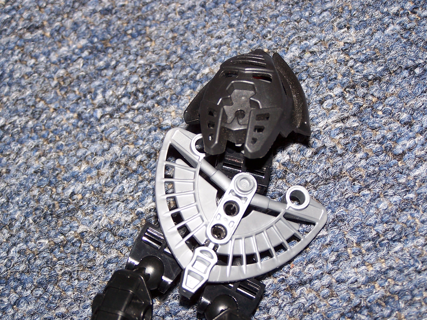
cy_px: 160
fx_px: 1160
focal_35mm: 94
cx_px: 214
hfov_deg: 20.9
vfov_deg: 15.7
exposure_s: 1/90
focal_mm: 15.6
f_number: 3.2
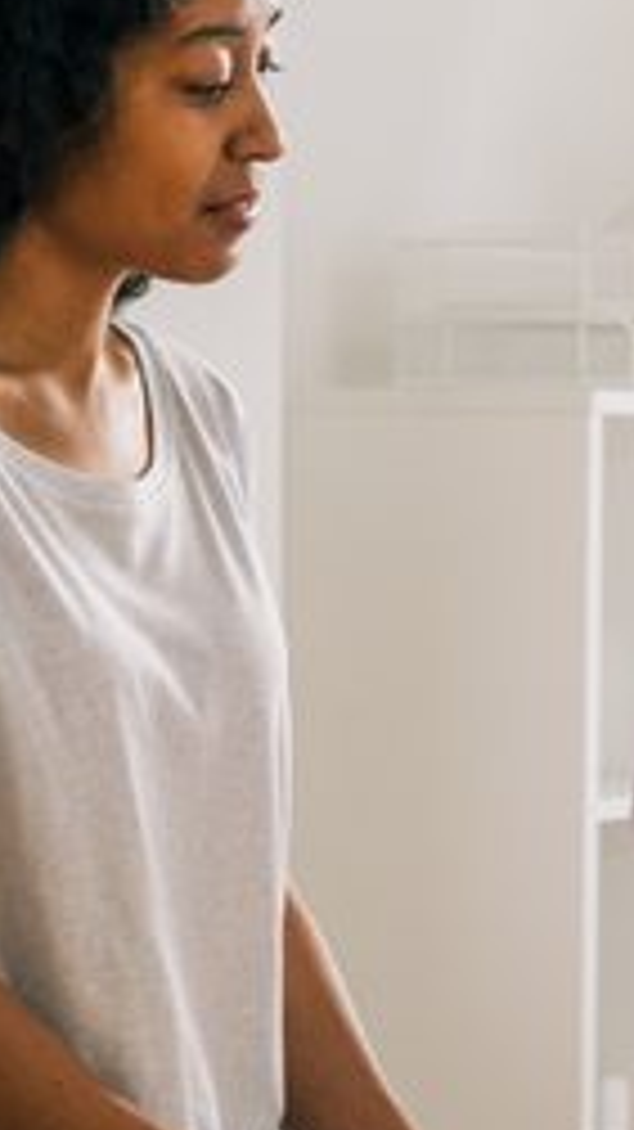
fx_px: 4817
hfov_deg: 7.5
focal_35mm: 161
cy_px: 547
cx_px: 665
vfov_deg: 13.4
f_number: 3.5
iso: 500
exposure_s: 1/80
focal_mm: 55
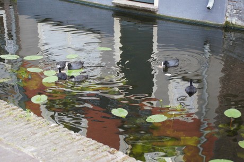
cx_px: 122
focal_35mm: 75
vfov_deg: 18.1
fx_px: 507
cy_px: 81
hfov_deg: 27.0
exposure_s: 1/80
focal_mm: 50
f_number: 4.5
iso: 1250
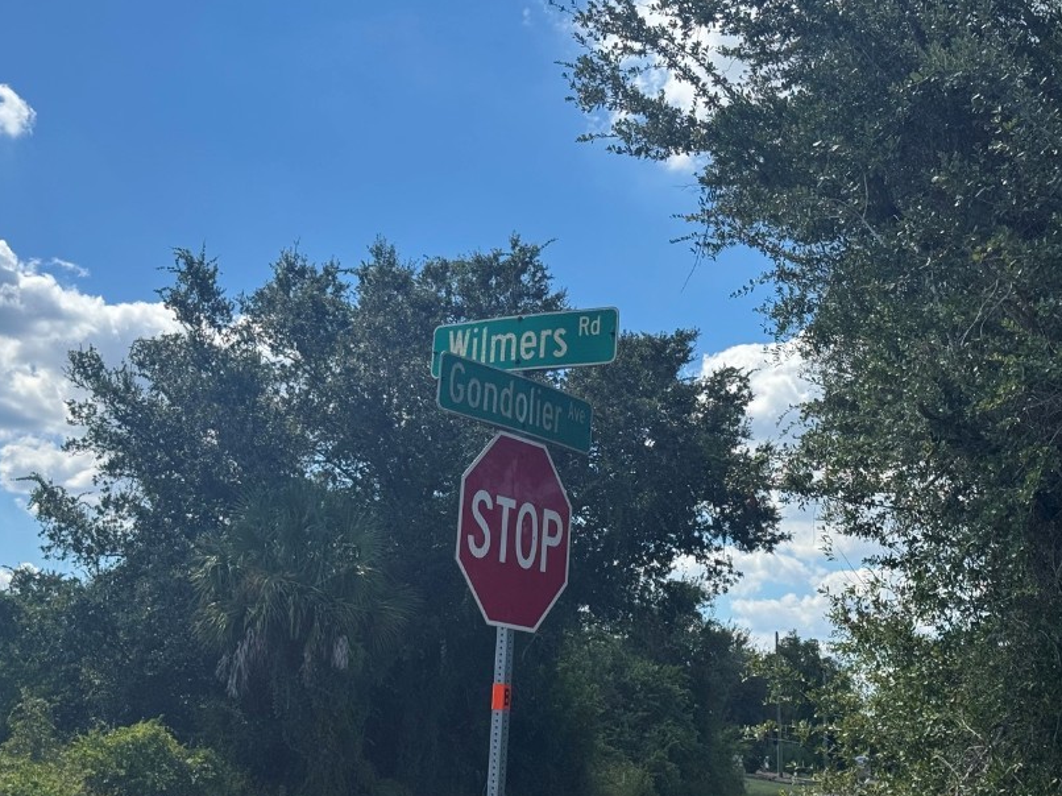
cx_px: 543
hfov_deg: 31.7
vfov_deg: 24.0
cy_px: 435
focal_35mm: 61
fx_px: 1871
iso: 64
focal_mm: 6.76
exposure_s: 1/5376
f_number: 1.78
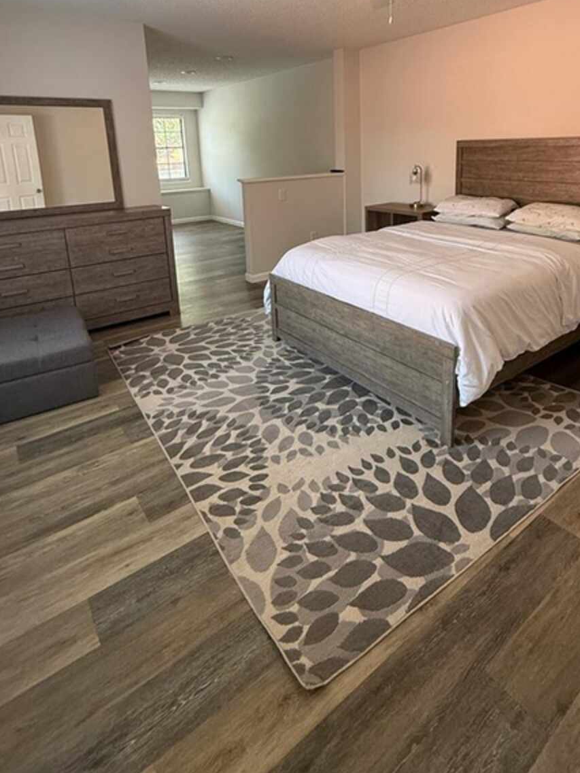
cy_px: 245
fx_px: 469
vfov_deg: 76.0
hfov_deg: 63.2
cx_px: 326
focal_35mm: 21
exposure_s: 1/120
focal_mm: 2.22
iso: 200
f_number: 2.2
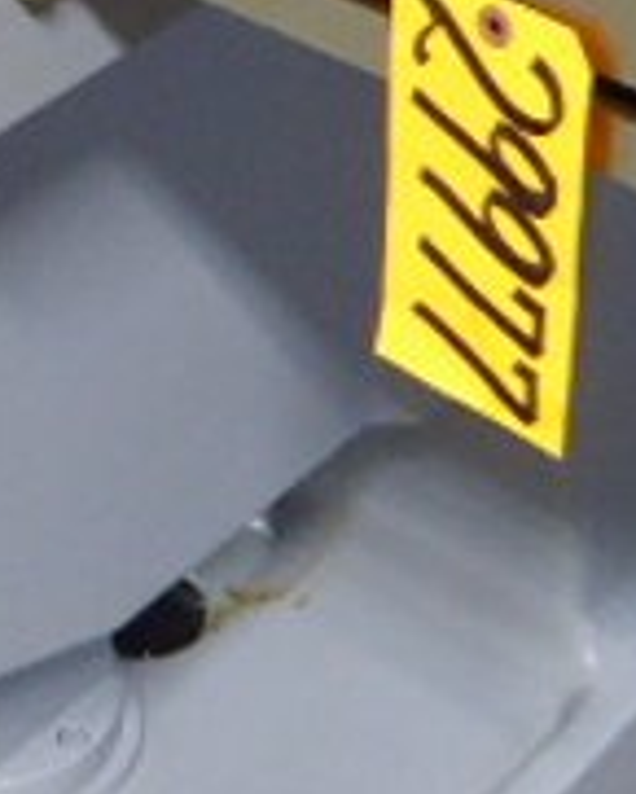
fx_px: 2939
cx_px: 44
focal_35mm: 125
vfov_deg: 14.9
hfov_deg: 12.2
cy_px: -162
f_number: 3.5
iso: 400
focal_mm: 5
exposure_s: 1/8
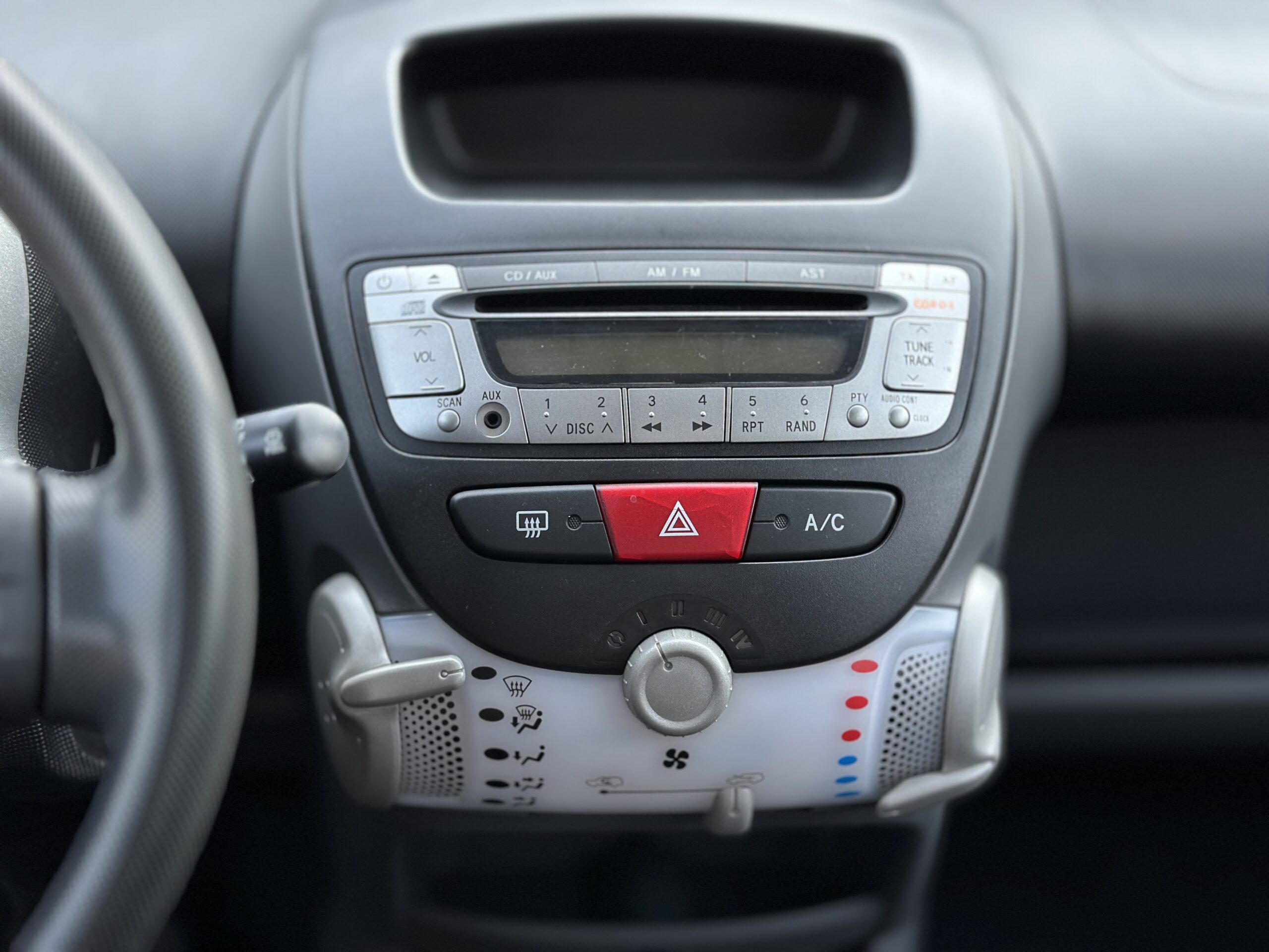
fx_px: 1760
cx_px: 634
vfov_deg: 30.3
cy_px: 476
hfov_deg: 39.7
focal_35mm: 48
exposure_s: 1/289
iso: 80
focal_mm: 6.86
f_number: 1.78
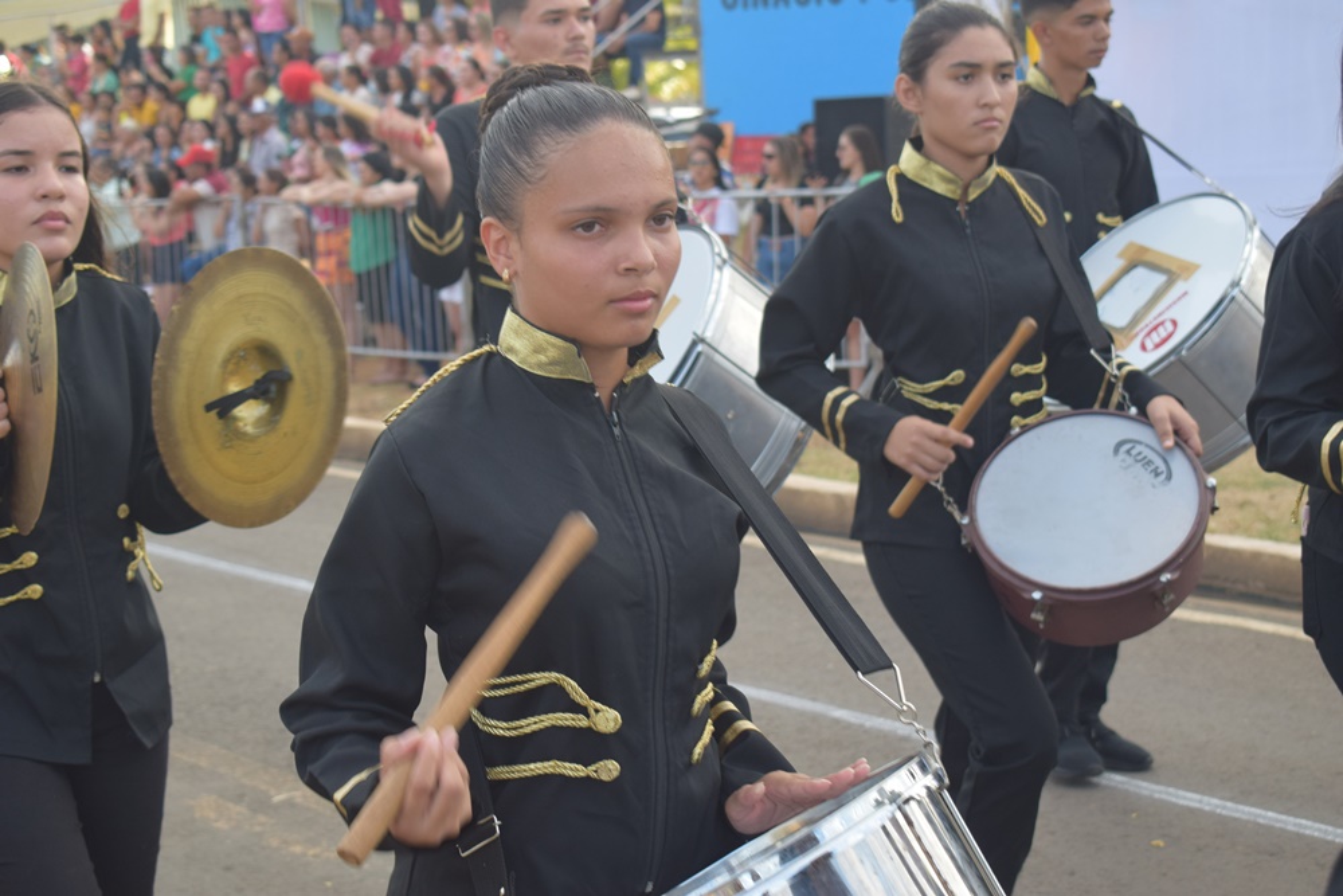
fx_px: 2686
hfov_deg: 28.1
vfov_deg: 18.9
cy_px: 448
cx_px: 672
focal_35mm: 72
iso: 400
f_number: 7.1
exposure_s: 1/200
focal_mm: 48
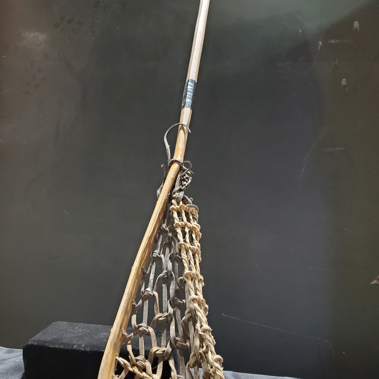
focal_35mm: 31
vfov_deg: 52.0
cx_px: 190
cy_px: 234
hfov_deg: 52.5
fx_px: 384
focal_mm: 4.3
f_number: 1.5
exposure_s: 1/39
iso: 640
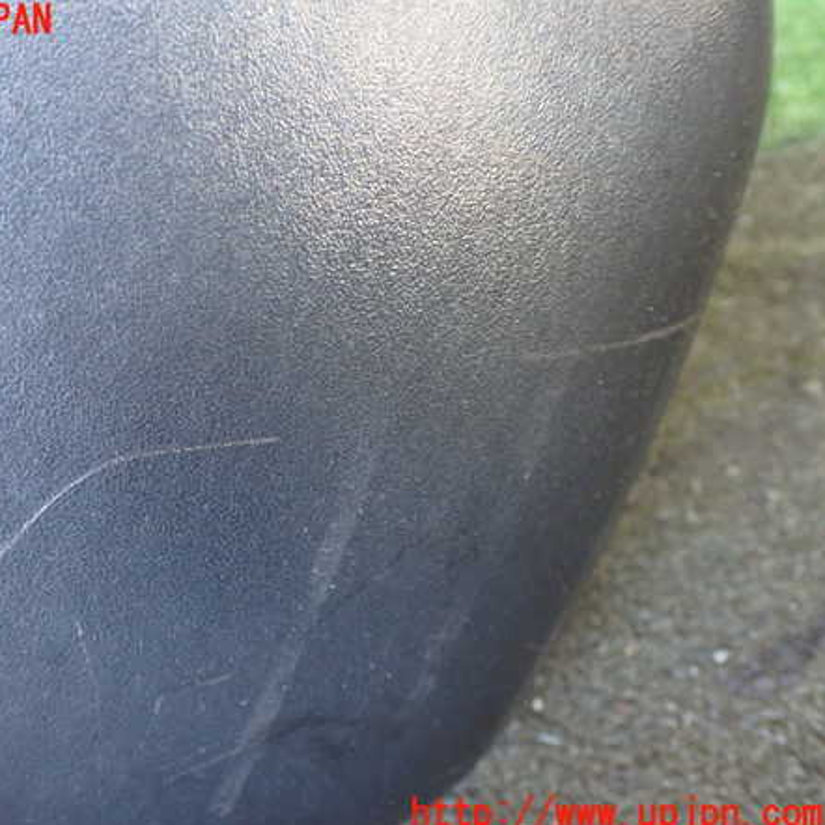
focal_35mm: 36
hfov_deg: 45.3
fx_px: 971
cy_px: 418
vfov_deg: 46.0
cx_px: 273
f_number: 2.3
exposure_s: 1/30
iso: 800
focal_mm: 5.4
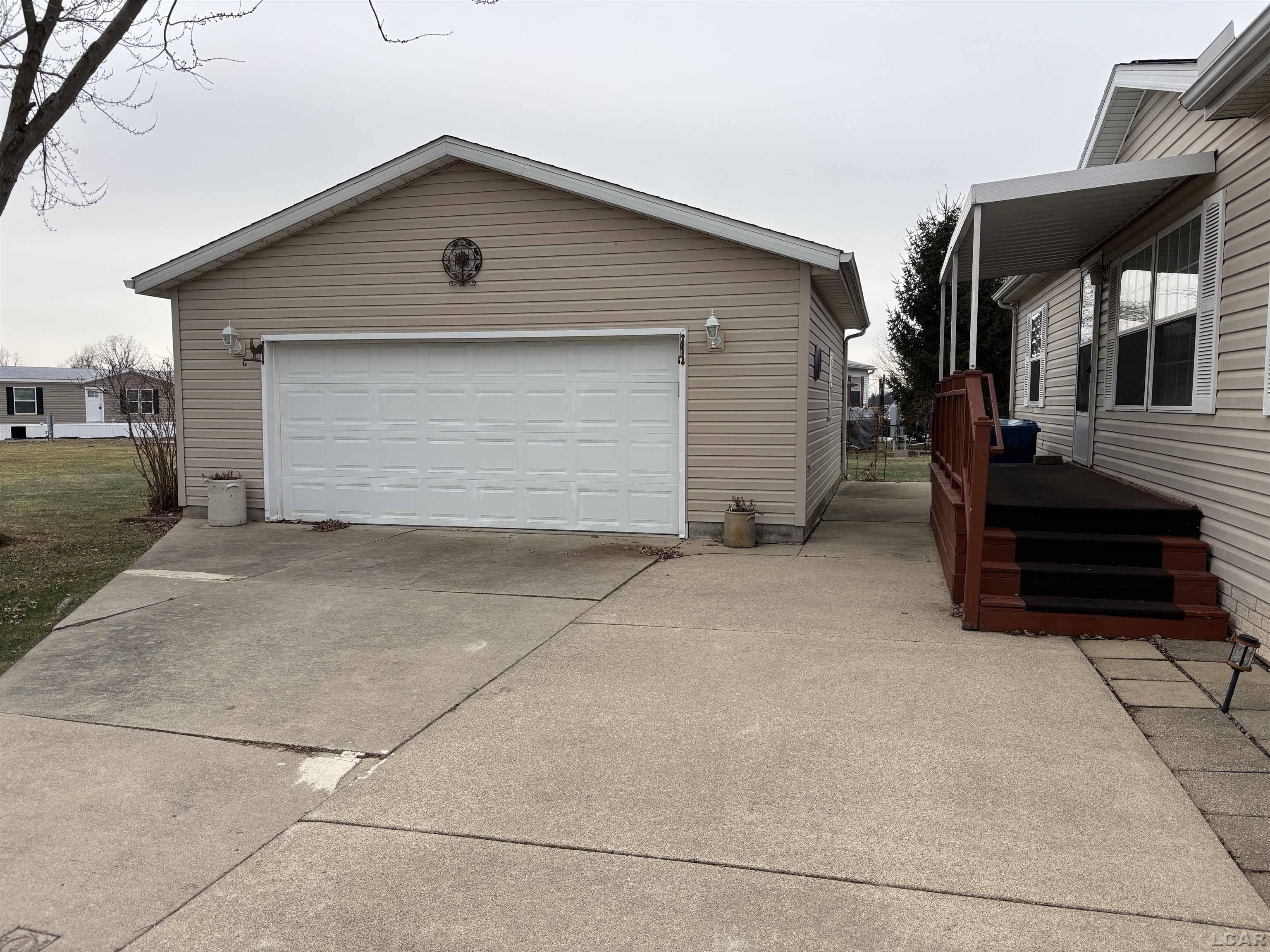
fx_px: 954
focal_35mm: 26
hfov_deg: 67.3
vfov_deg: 53.1
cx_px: 635
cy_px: 476
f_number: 1.6
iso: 50
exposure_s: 1/393
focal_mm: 5.96
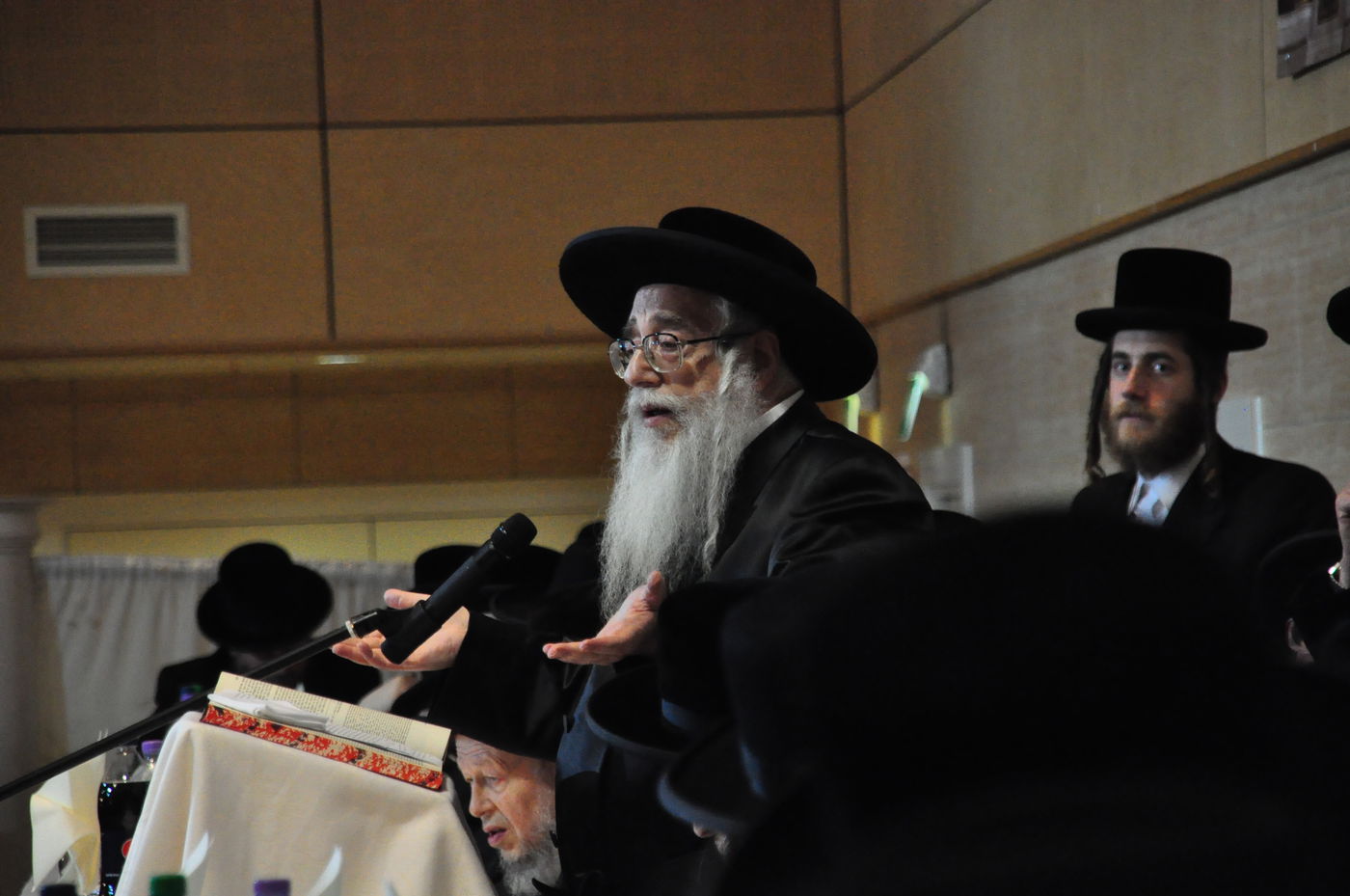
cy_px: 448
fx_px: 7582
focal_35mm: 202
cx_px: 675
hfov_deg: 10.2
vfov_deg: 6.8
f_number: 5.6
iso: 3200
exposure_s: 1/125
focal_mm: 135
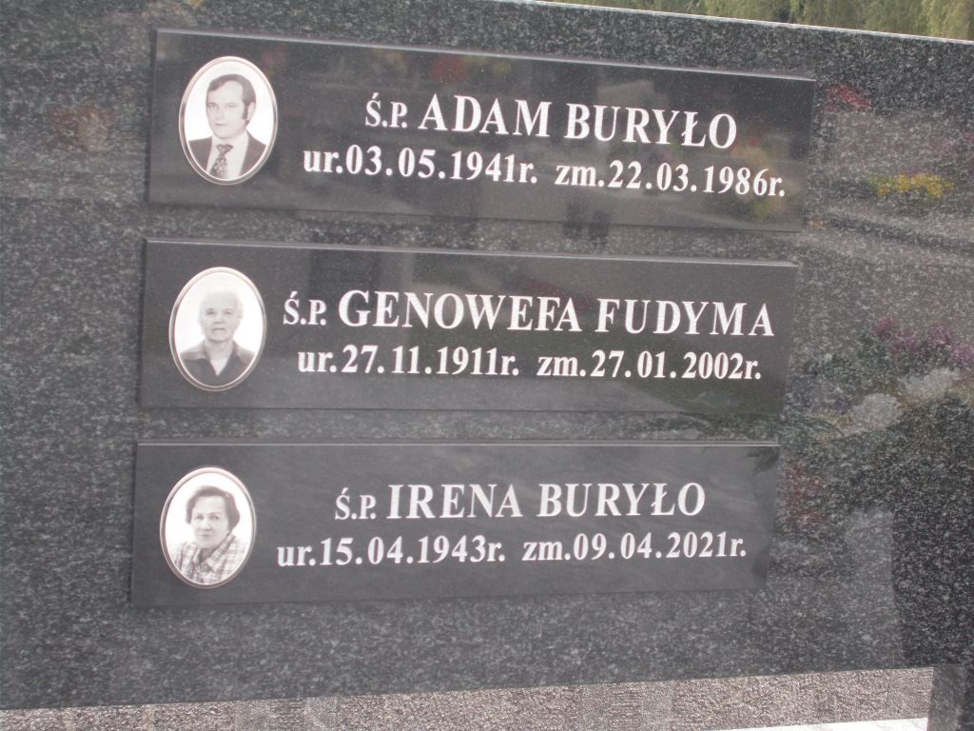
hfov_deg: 29.4
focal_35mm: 66
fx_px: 1857
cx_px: 487
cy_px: 366
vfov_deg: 22.3
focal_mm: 11.8
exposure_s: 1/80
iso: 80
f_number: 5.3
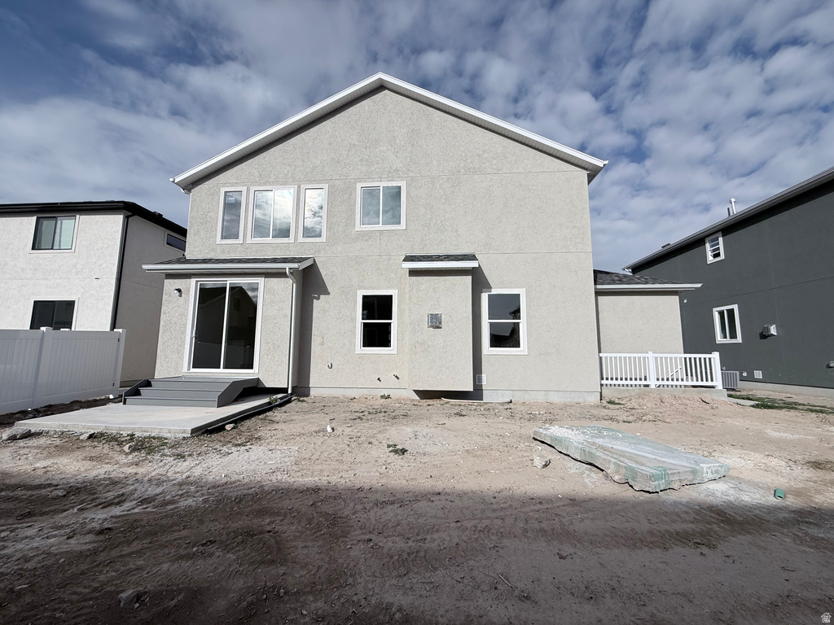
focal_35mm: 14
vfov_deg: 85.7
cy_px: 312
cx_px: 417
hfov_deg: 102.1
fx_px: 337
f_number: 2.2
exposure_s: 1/6173
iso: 40
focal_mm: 2.22
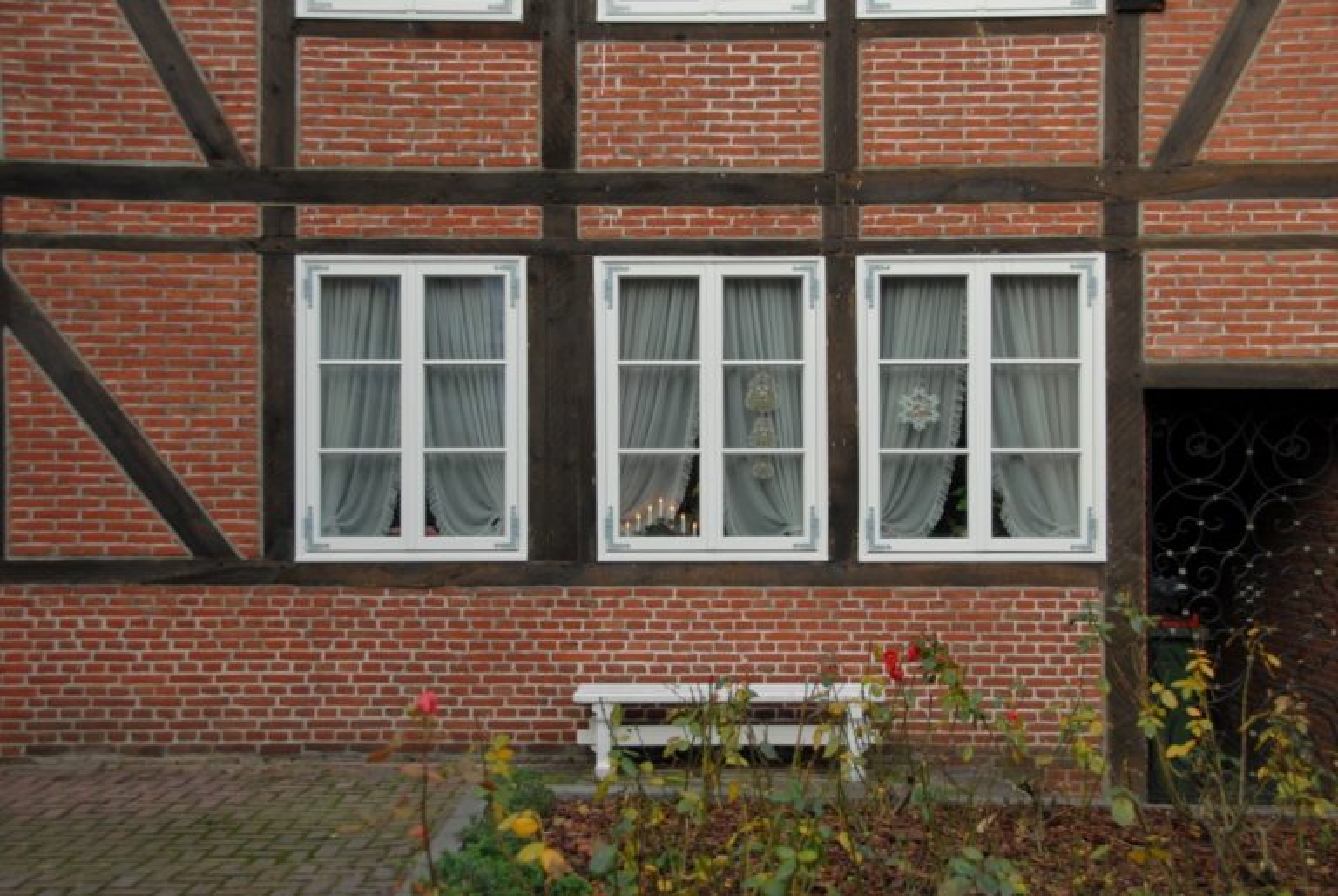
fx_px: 1786
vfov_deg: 28.1
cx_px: 669
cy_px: 448
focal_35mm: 48
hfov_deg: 41.1
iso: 100
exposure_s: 1/80
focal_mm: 32
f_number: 4.5
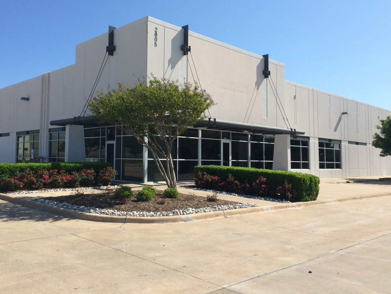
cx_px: 172
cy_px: 128
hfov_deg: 55.2
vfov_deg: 42.9
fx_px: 373
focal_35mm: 33
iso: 32
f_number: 2.2
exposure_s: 1/2283
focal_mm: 4.15
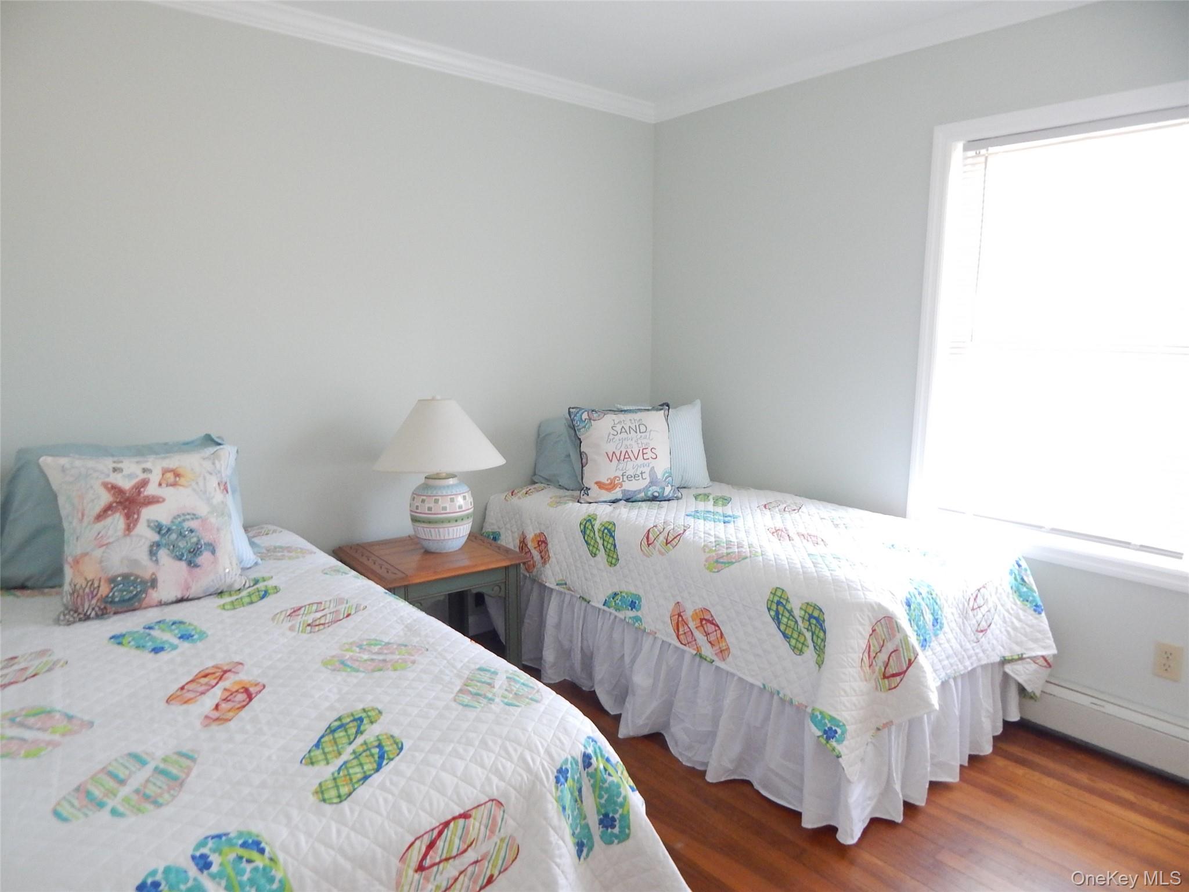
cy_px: 446
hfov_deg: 76.4
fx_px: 756
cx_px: 594
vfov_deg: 61.1
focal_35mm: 22
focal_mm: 4
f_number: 3
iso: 400
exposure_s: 1/25
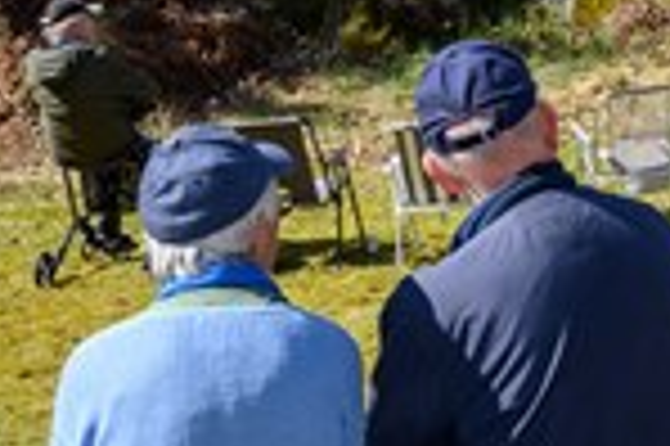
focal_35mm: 150
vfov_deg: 9.0
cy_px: -95
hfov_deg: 12.9
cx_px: 1025
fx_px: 2789
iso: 100
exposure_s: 1/200
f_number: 7.1
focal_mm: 31
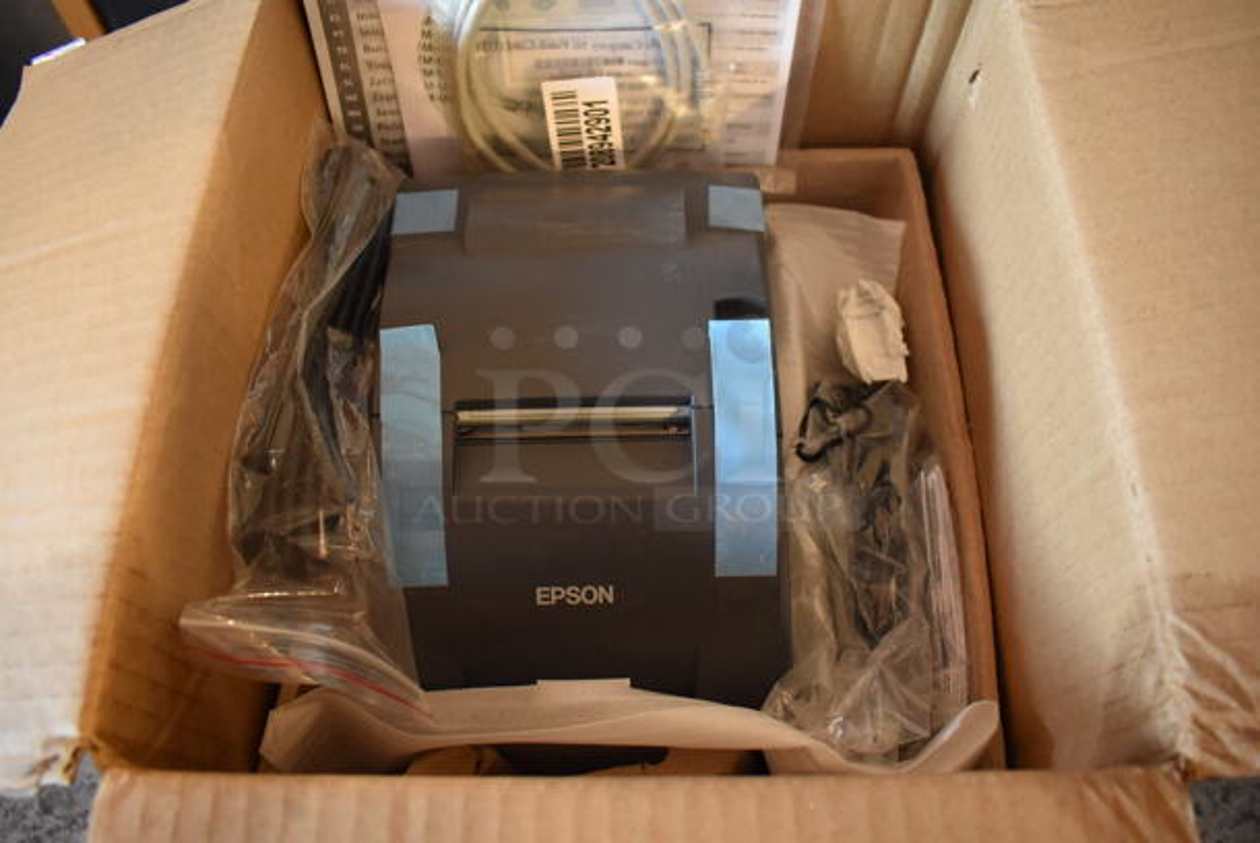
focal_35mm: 27
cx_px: 630
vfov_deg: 48.0
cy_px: 422
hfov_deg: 67.3
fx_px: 946
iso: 2000
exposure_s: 1/30
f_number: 3.5
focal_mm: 18
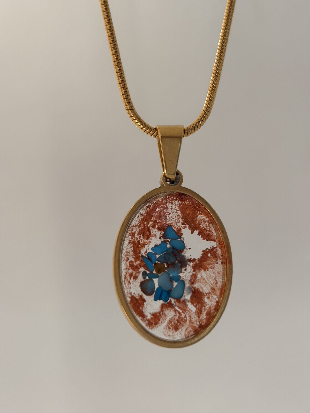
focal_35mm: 52
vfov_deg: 36.8
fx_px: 621
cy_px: 206
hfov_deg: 28.0
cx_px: 155
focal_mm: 5.96
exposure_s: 1/60
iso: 64
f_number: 1.6
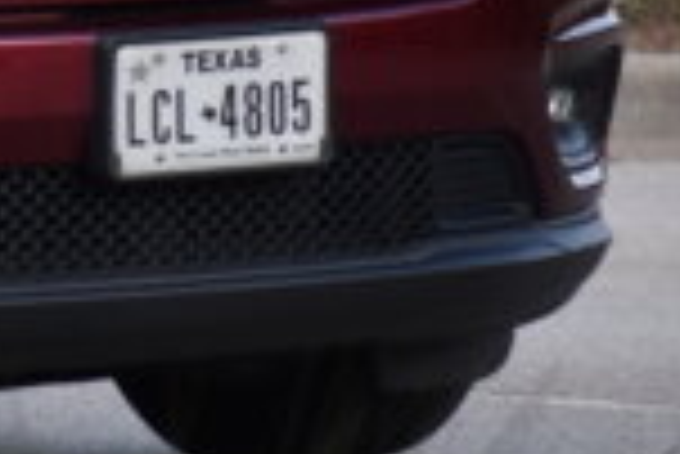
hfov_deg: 2.0
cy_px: -202
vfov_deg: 1.3
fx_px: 19446
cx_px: -829
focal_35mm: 1029
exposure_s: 1/1000
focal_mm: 135
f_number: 4.8
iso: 560
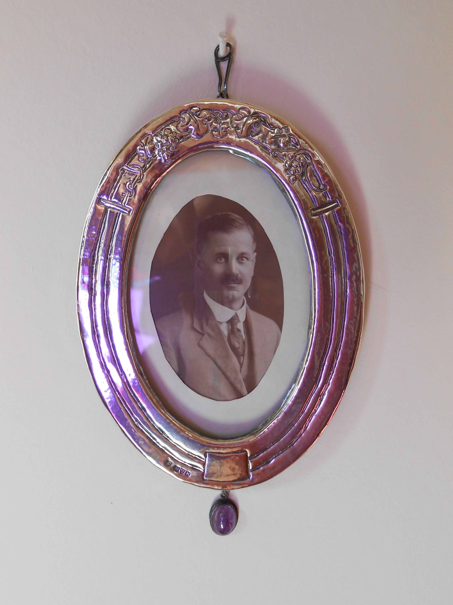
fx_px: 523
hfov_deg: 46.8
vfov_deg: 60.0
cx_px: 226
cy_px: 302
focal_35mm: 30
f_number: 3.8
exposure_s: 1/30
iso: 250
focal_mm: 5.3
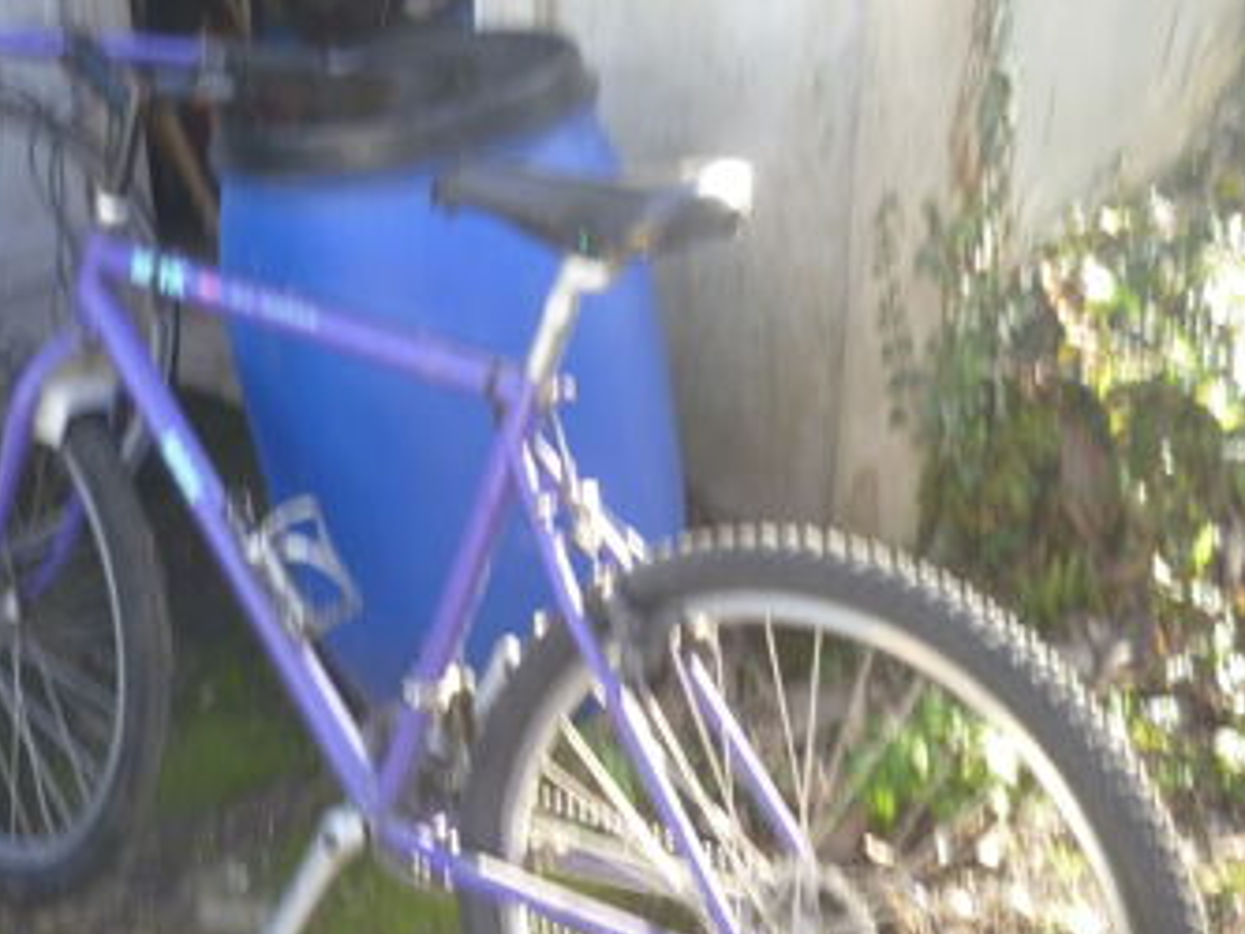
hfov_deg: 38.8
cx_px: 520
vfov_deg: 29.6
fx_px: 1763
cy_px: 579
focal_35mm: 49
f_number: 3.2
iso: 80
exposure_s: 1/50
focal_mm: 6.1
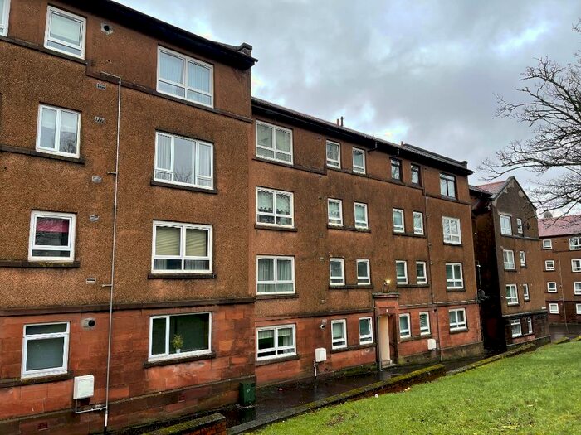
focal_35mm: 26
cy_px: 218
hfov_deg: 67.3
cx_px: 290
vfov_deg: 53.1
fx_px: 436
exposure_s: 1/166
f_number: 1.6
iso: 32
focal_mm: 5.1
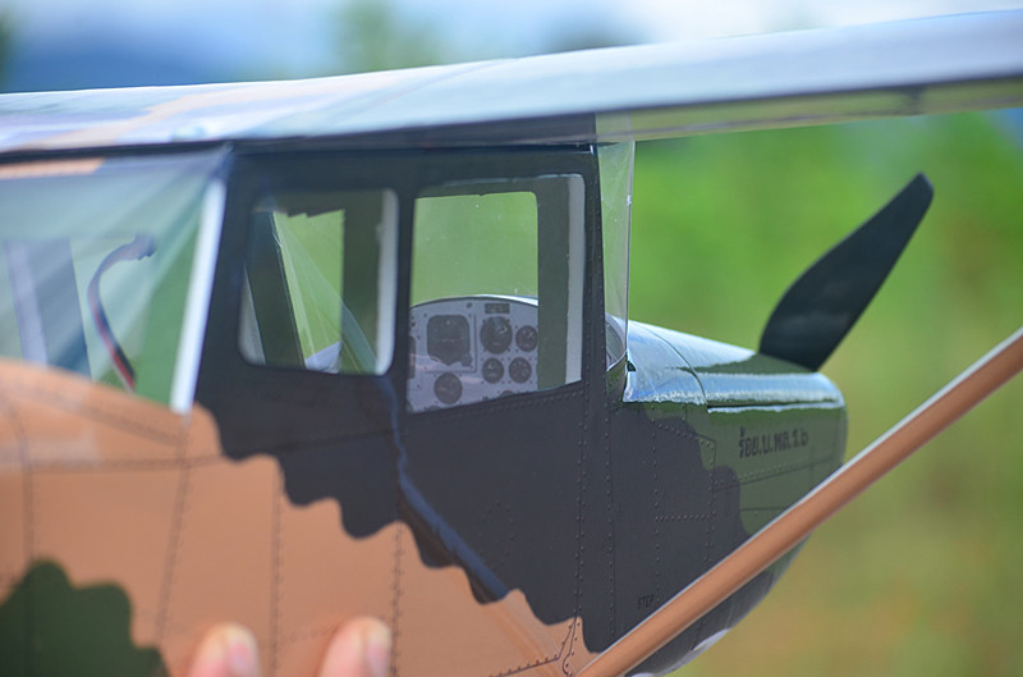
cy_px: 338
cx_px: 512
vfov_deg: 13.0
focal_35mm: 105
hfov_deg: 19.5
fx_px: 2976
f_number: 5.6
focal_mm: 70
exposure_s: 1/400
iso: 160
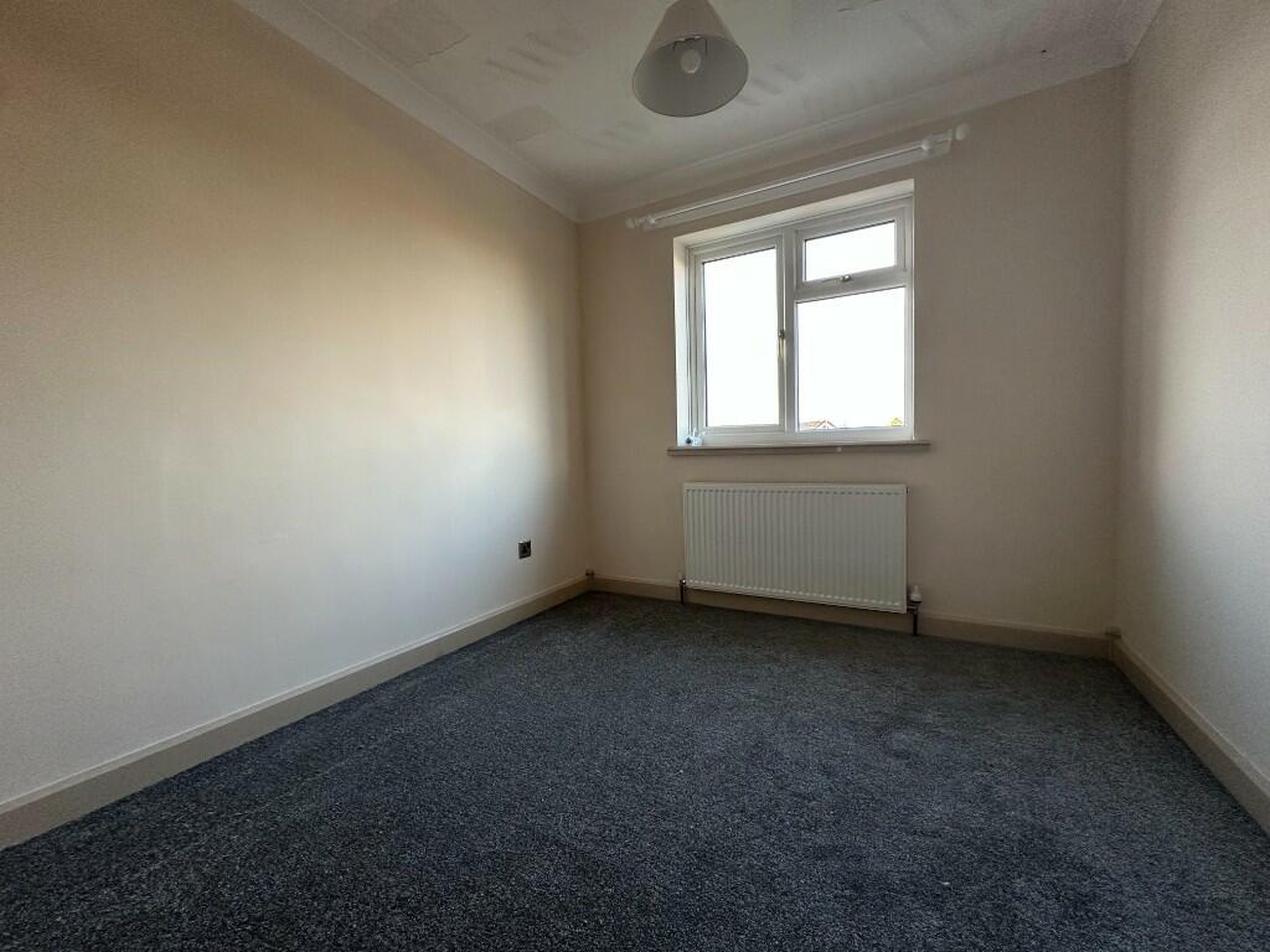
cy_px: 476
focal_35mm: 14
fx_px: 514
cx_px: 635
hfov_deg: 102.1
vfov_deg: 85.7
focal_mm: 2.22
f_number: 2.2
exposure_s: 1/99
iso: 250
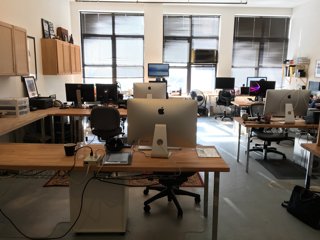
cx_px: 160
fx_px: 268
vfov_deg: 48.2
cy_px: 120
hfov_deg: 61.7
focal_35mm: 29
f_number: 2.2
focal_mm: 4.15
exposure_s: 1/30
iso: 32
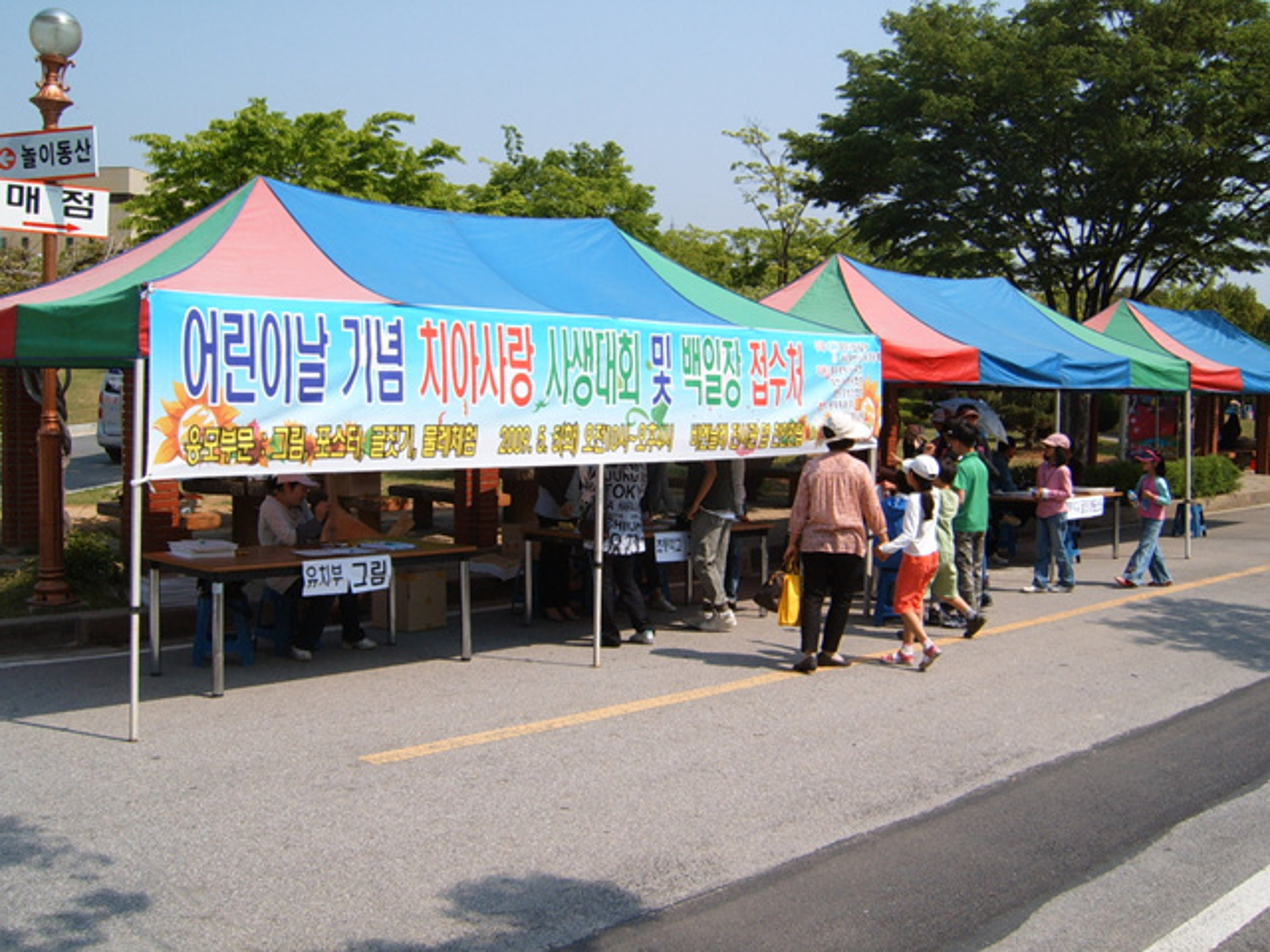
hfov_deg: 50.1
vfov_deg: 38.7
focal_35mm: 37
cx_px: 635
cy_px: 476
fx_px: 1357
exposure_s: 1/350
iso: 63
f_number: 6
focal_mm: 6.2
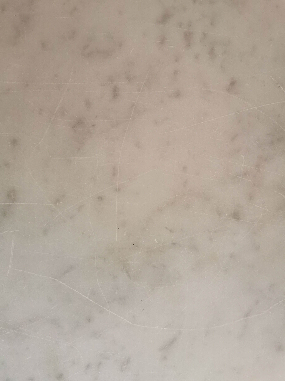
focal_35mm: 27
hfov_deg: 51.4
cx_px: 142
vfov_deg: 65.3
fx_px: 296
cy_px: 190
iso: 250
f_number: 1.6
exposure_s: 1/40
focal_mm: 5.56
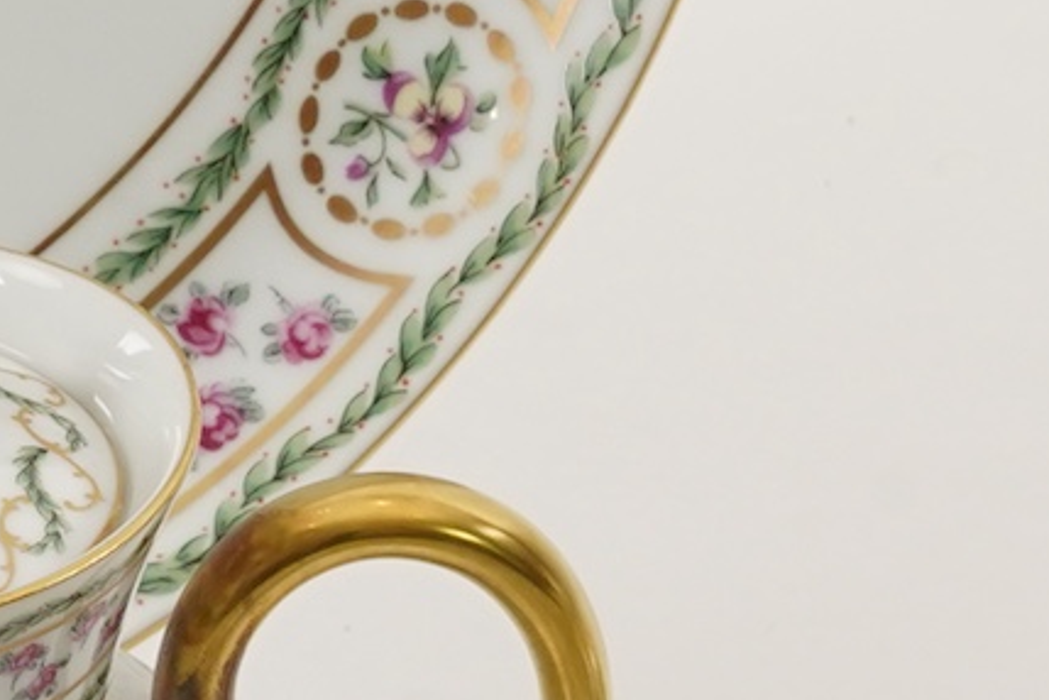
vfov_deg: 2.0
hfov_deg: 3.1
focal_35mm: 672
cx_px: -334
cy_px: -175
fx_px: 19580
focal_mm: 105
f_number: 13
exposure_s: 1/125
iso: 1250
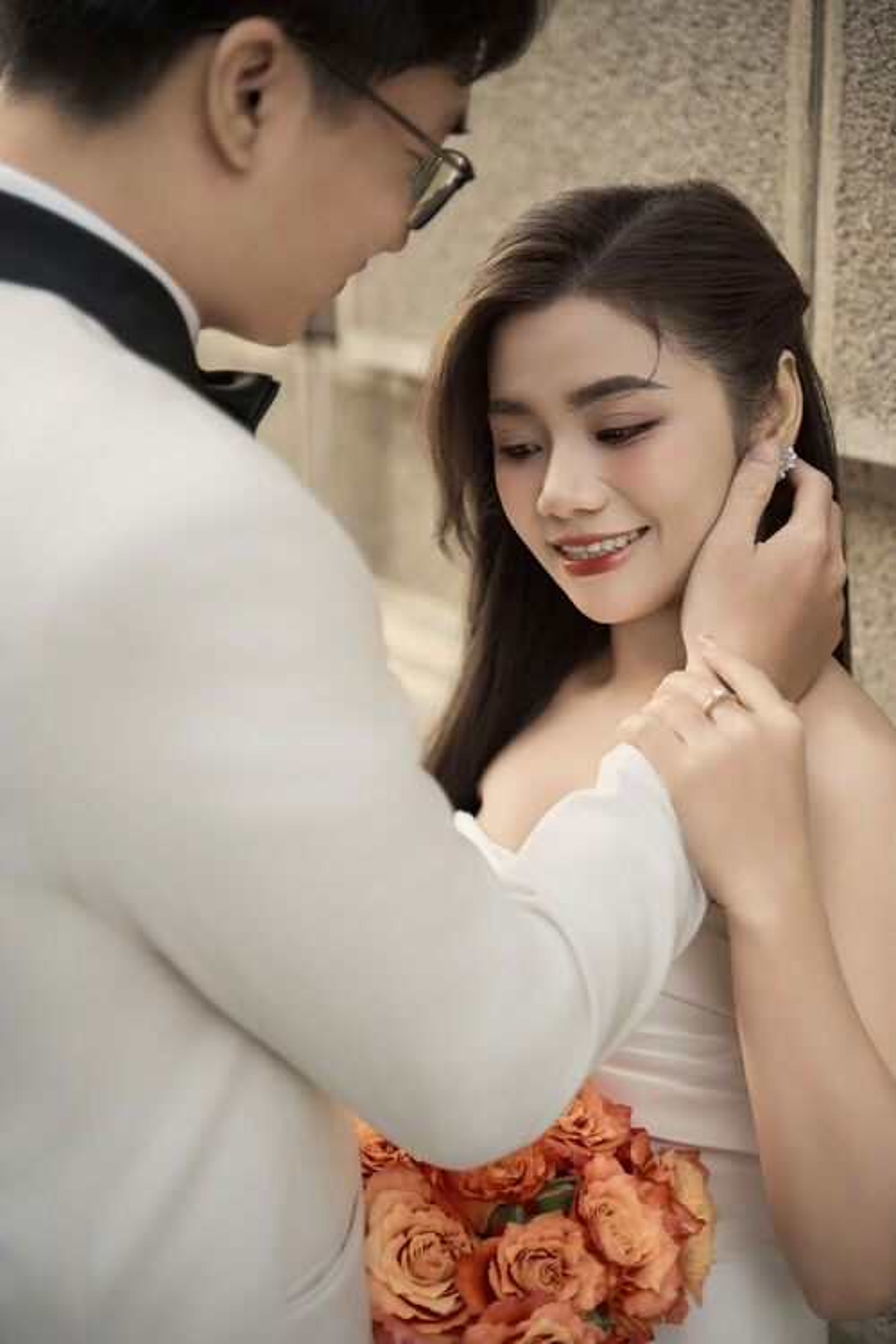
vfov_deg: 30.1
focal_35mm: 67
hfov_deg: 20.3
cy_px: 672
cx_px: 448
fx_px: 2501
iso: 800
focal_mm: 67
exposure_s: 1/320
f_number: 2.8
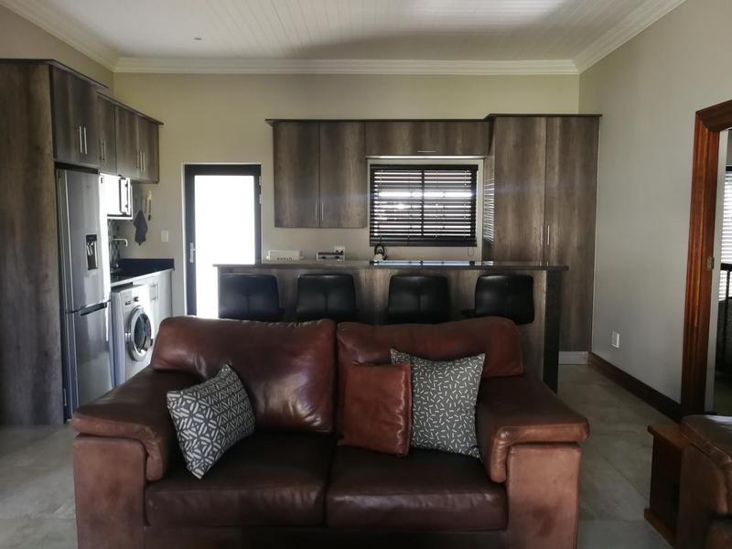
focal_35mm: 27
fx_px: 571
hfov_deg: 65.3
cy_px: 274
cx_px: 366
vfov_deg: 51.4
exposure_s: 1/33.3
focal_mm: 3.95
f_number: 1.8
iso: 250
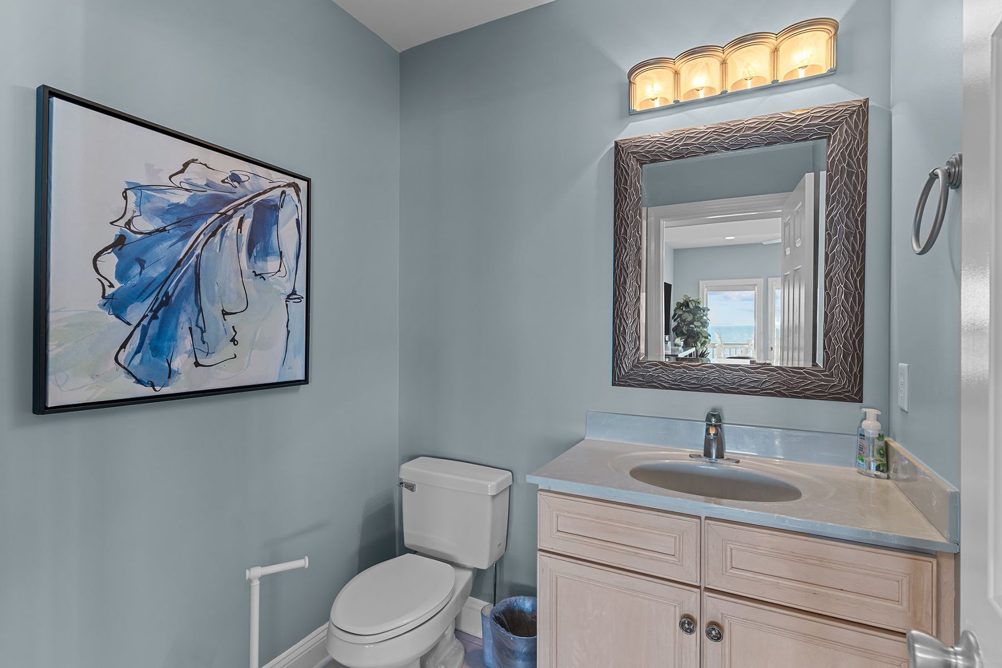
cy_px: 334
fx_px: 473
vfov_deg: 70.4
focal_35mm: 17
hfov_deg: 93.3
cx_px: 501
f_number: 6.3
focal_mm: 17
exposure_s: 1.6
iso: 125
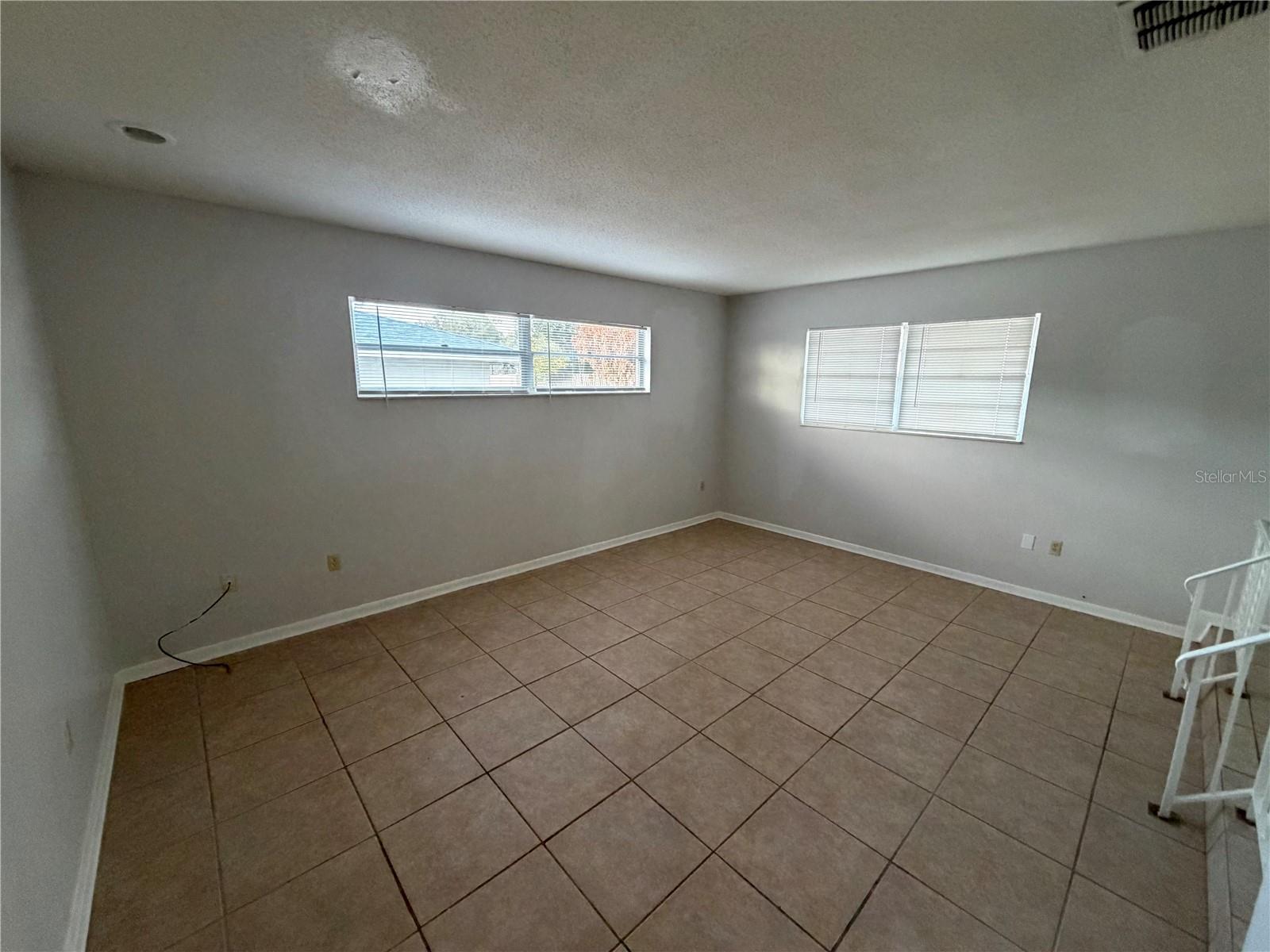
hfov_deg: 102.1
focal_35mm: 14
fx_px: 514
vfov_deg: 85.7
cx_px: 635
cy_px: 476
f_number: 2.2
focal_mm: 2.22
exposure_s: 1/60
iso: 500
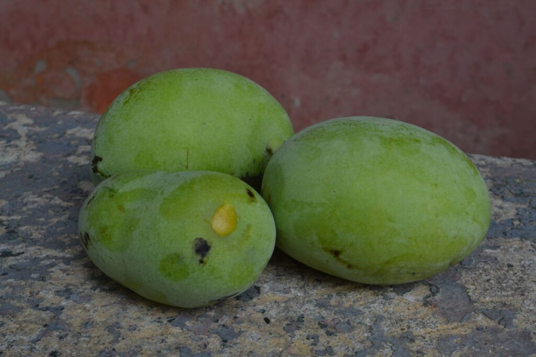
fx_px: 715
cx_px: 268
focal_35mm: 48
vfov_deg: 28.1
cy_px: 178
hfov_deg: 41.1
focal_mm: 32
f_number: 8
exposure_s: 1/60
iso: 400
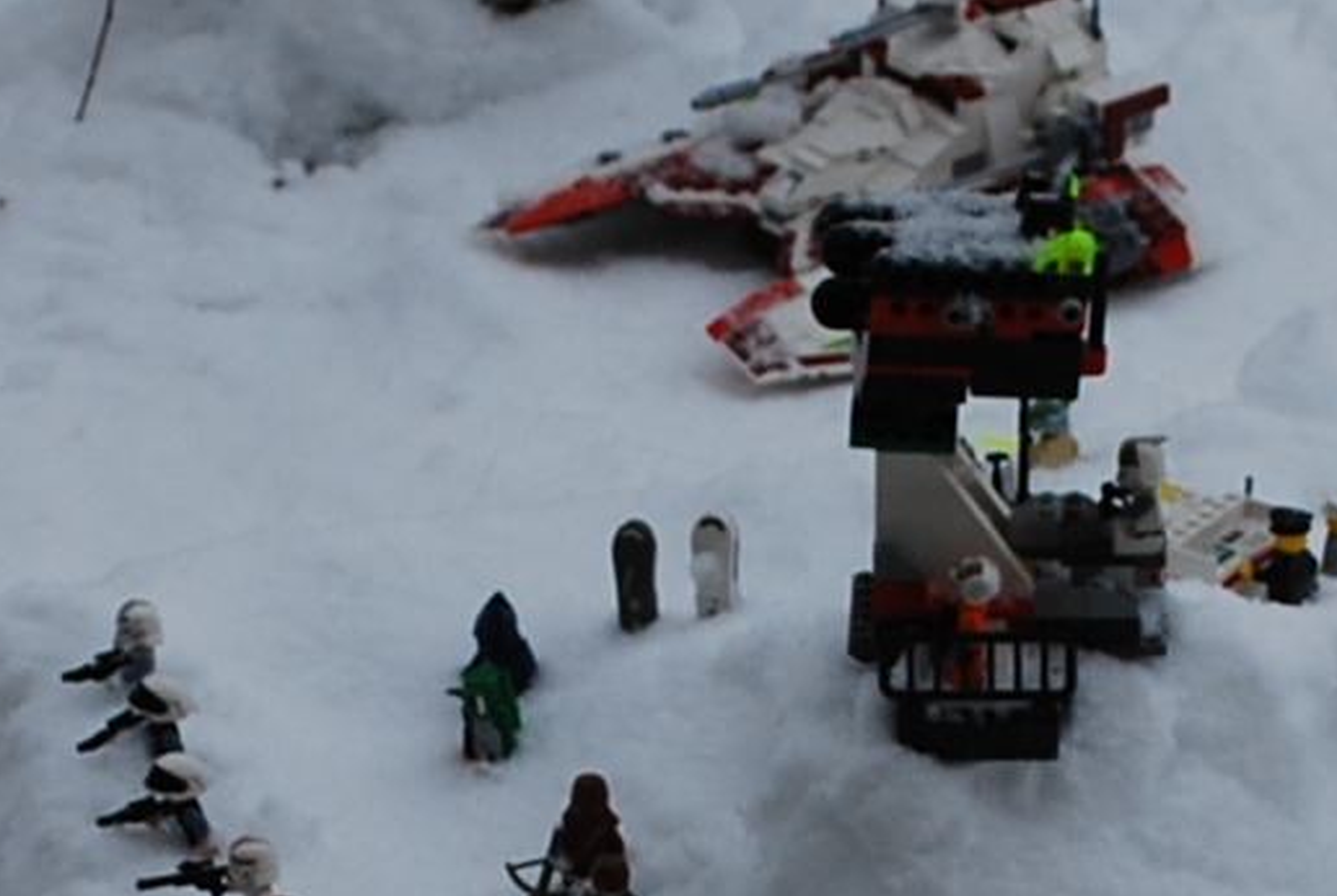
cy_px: 1101
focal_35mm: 219
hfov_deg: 9.4
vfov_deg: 6.3
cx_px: 726
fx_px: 8147
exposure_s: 1/125
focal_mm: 26
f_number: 5.6
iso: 100
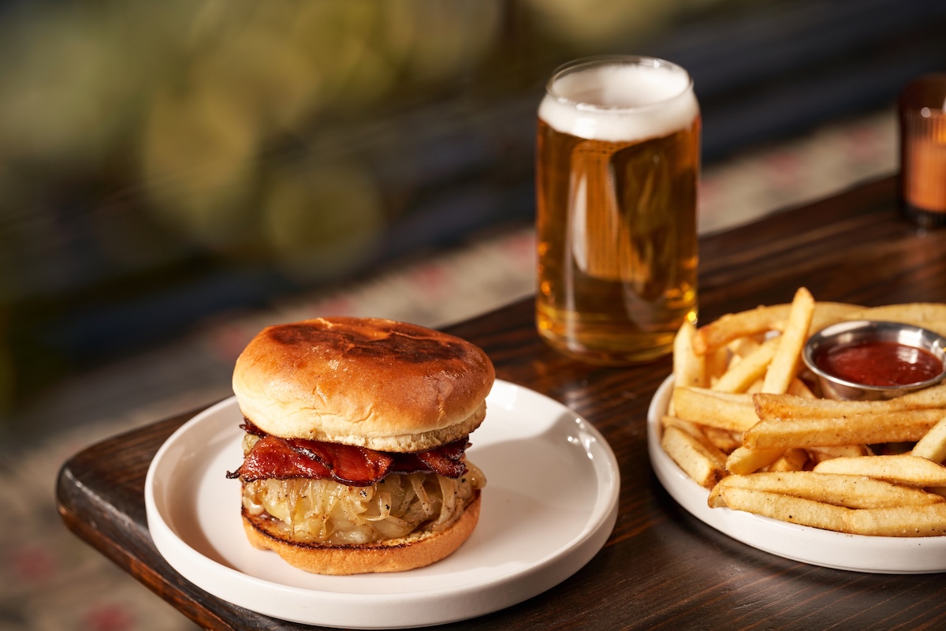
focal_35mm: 105
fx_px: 2759
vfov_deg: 13.0
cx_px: 473
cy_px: 316
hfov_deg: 19.5
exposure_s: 1/160
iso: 100
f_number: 5
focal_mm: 105
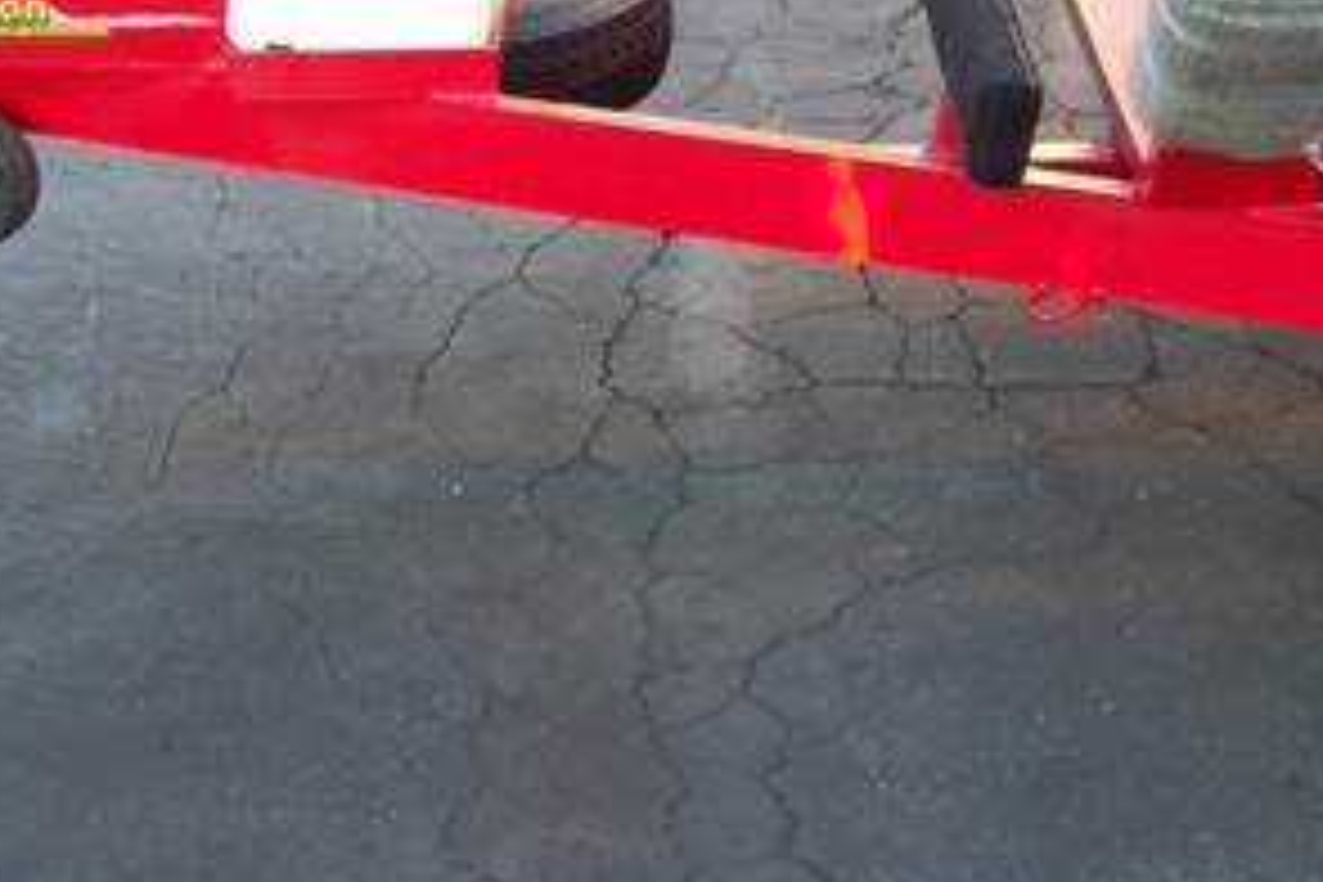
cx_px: 963
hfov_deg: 22.7
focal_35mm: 89
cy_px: 97
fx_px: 3270
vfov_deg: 15.2
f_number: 2.8
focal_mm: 5.85
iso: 72
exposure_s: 1/40
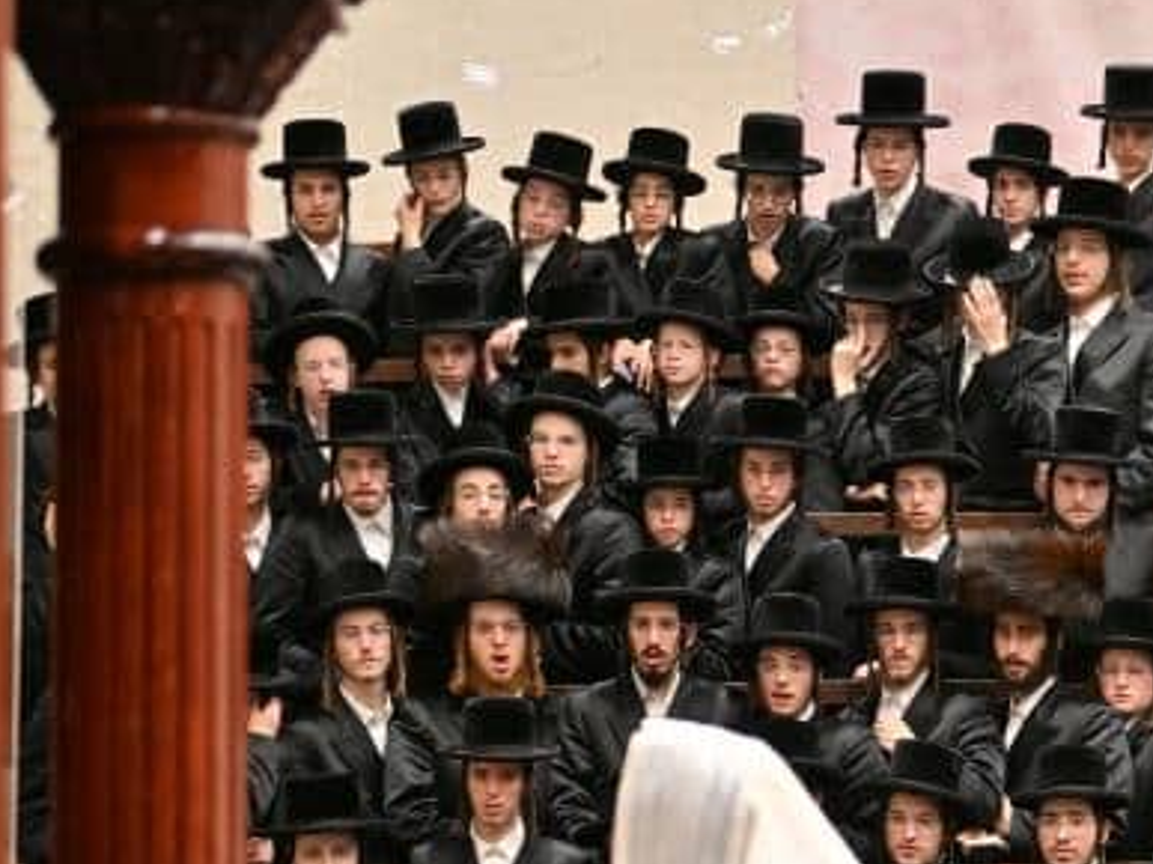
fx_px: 5927
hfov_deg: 10.9
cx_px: 1344
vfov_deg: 8.3
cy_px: 761
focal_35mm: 178
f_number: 2.8
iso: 250
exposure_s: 1/200
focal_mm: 70
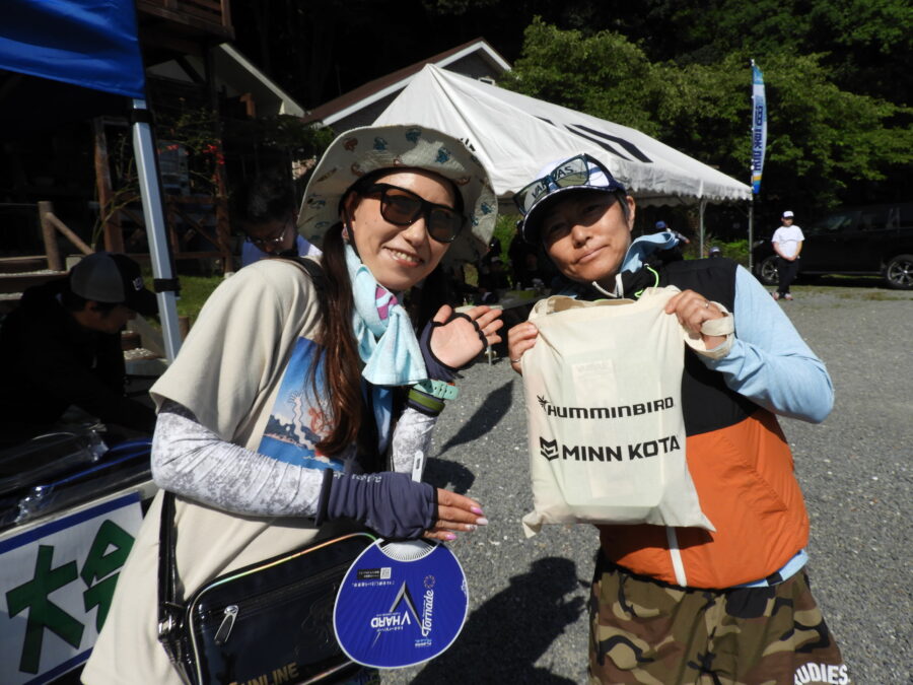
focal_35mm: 24
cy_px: 342
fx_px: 633
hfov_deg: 71.6
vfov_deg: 56.8
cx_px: 456
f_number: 3.8
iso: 100
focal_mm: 4.3
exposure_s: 1/1600
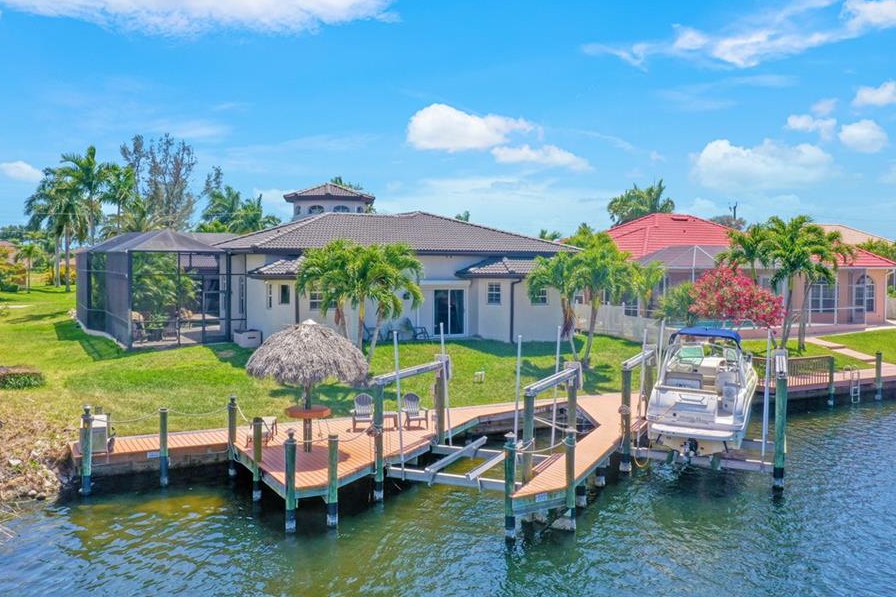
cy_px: 290
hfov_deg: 58.7
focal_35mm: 32
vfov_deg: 41.1
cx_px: 440
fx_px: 796
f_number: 10
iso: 100
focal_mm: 10.3
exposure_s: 1/120
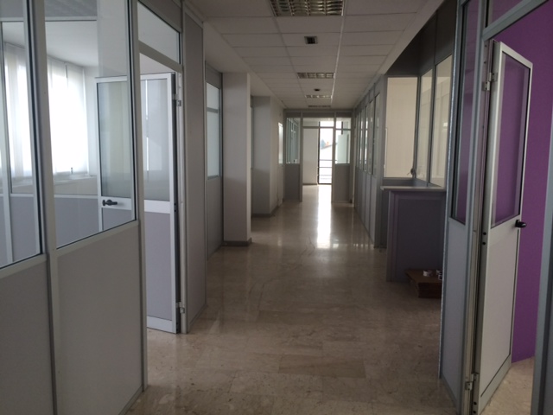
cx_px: 276
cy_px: 208
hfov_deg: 60.0
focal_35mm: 30
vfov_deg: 46.8
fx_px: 479
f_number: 2.2
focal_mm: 4.12
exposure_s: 1/40
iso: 32
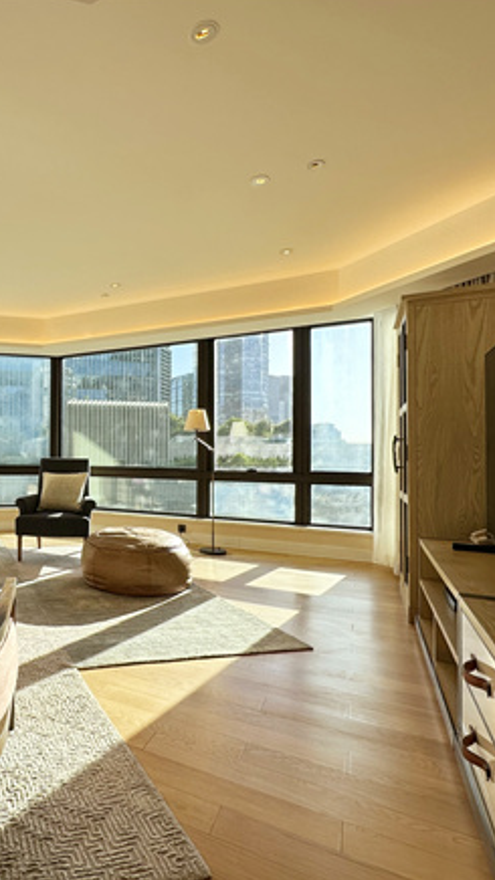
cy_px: 446
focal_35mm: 21
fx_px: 490
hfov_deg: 48.5
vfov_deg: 83.9
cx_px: 59
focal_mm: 2.22
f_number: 2.2
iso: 40
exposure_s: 1/502
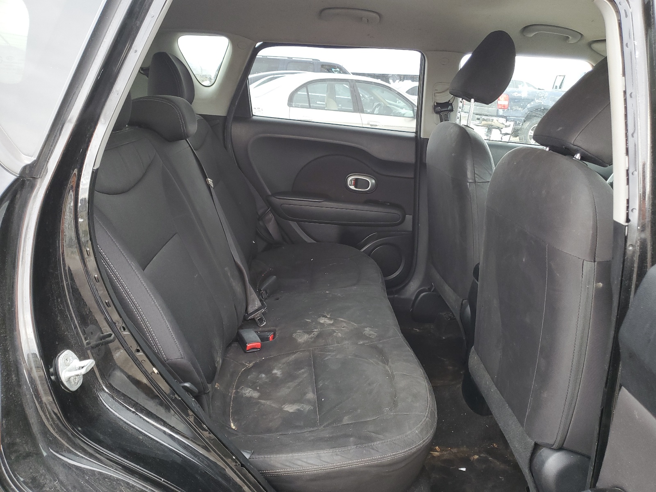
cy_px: 246
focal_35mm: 26
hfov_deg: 67.3
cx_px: 328
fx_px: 493
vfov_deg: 53.1
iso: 85
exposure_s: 1/120
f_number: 1.5
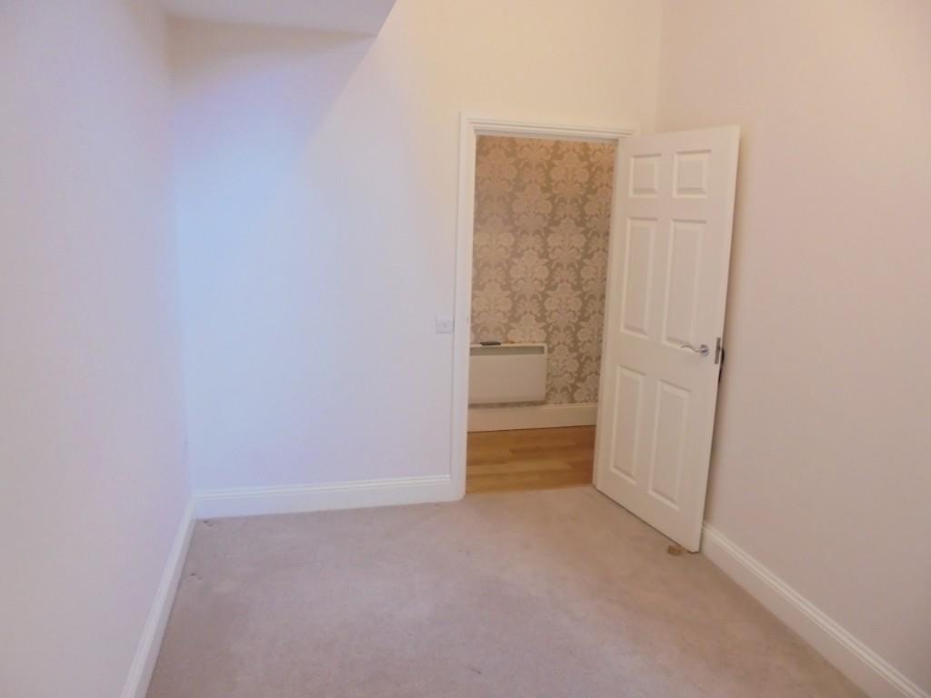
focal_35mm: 26
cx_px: 466
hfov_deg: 67.3
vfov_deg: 53.1
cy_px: 349
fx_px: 699
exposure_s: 1/15
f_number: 3.5
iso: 400
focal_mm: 4.6
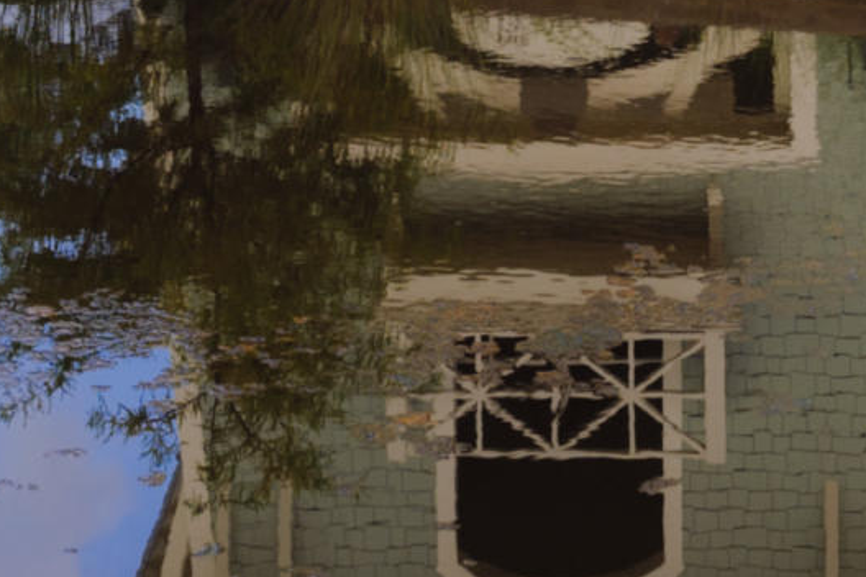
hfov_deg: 14.4
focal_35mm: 142
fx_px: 3416
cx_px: 536
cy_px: -720
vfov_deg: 8.9
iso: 200
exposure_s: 1/15
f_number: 11
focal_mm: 25
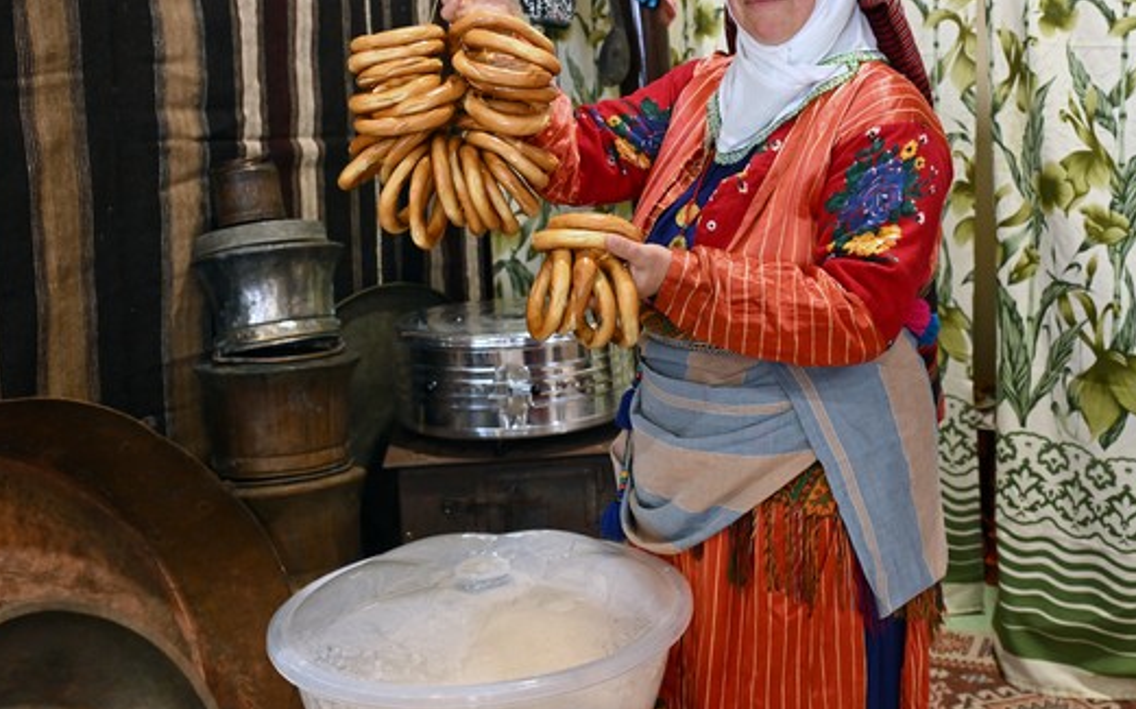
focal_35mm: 42
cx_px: 676
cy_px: 206
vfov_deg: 30.2
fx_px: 1300
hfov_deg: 47.0
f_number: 4
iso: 2000
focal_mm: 29
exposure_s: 1/250
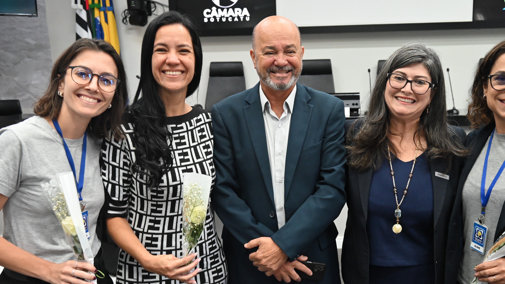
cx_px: 289
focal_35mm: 40
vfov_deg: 29.6
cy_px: 177
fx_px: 536
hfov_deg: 50.3
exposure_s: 1/125
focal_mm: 31
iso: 3200
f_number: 4.5
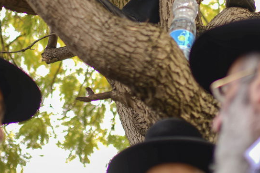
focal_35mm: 90
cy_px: -5
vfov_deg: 14.9
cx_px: 152
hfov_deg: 22.6
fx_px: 650
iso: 31
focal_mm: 35
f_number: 1.4
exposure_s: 1/250
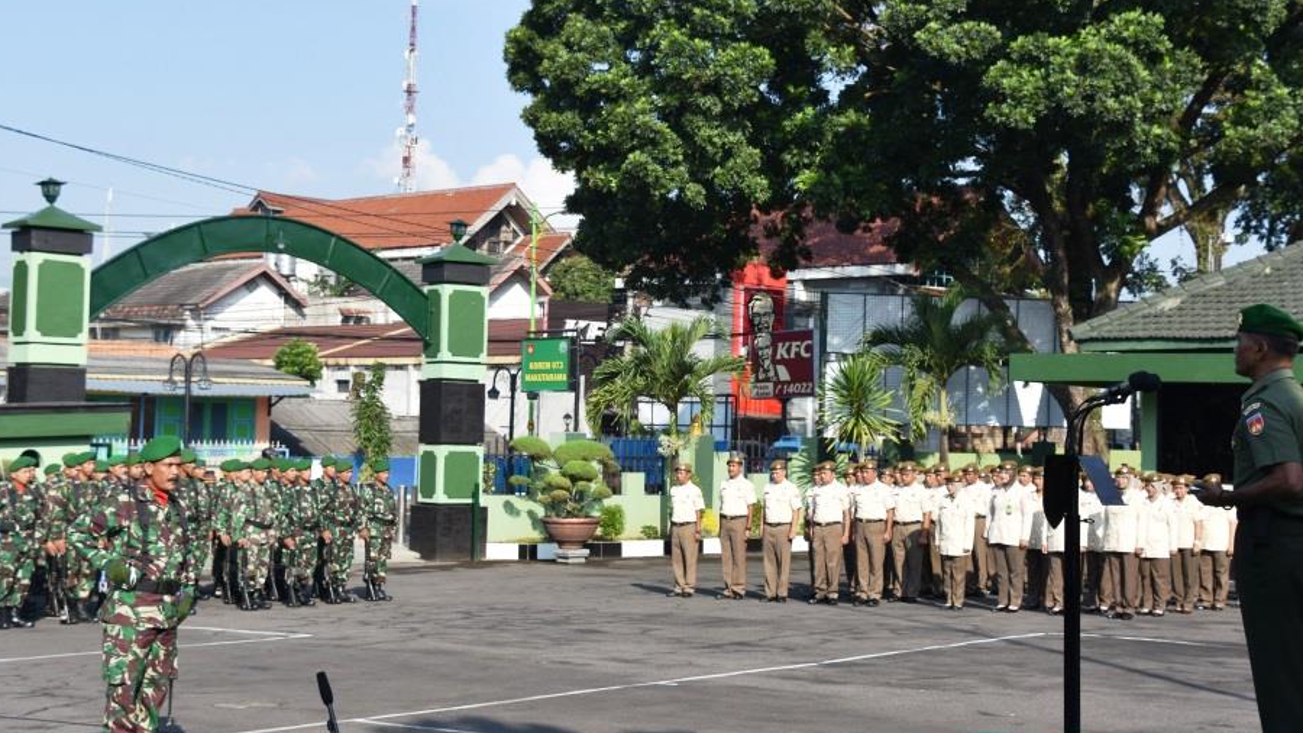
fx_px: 2162
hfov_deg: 33.5
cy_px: 335
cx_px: 678
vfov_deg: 19.2
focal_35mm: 63
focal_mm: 35
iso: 100
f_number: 7.1
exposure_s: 1/250
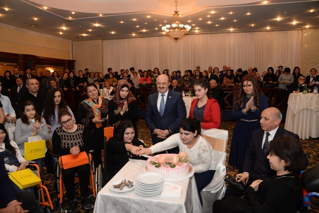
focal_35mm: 24
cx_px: 160
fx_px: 213
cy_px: 106
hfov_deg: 73.7
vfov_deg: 53.2
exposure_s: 1/125
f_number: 5.6
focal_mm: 24
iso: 2200
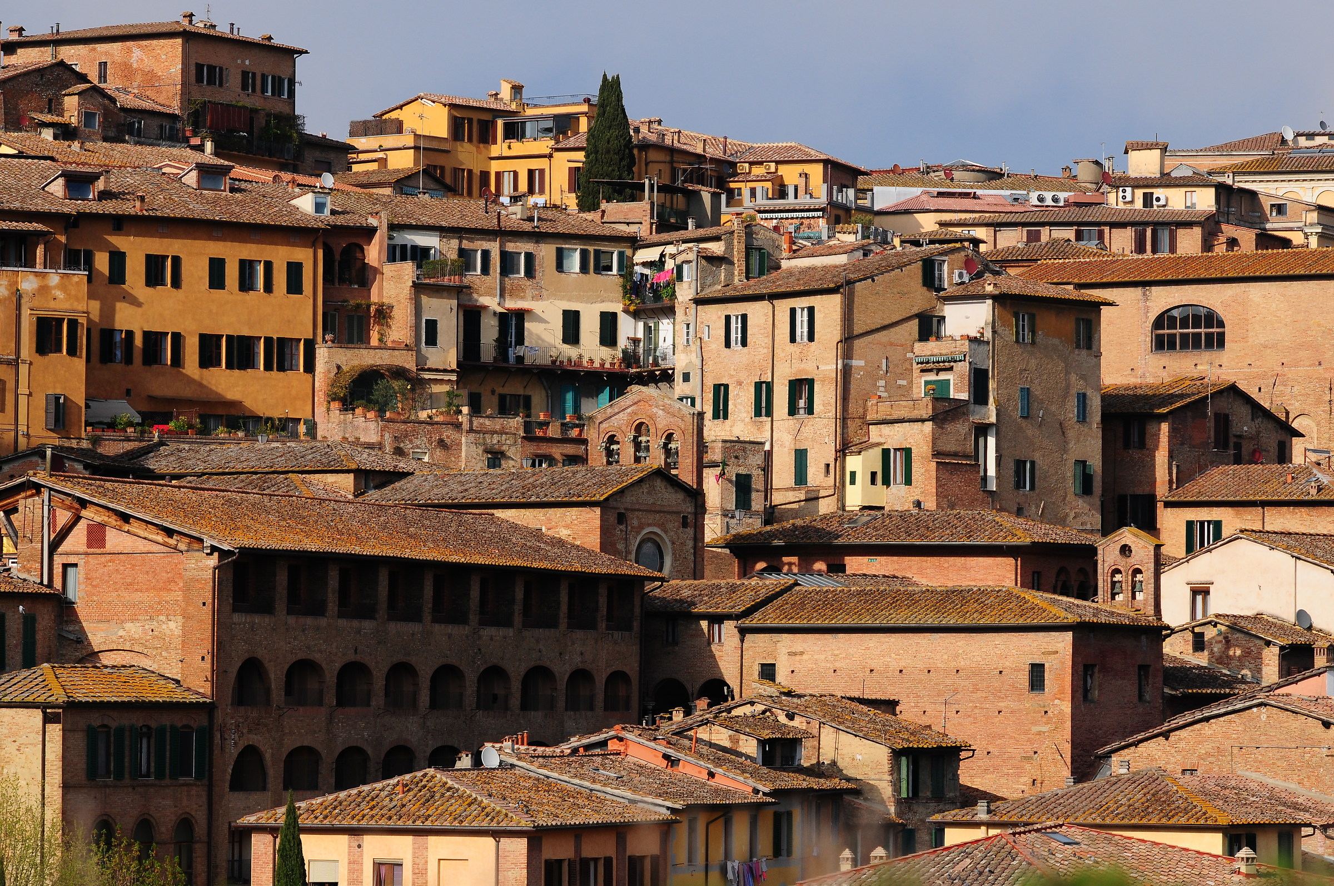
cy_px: 443
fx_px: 5829
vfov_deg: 8.7
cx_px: 667
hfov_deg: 13.1
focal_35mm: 158
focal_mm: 105
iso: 200
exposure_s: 1/800
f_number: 8
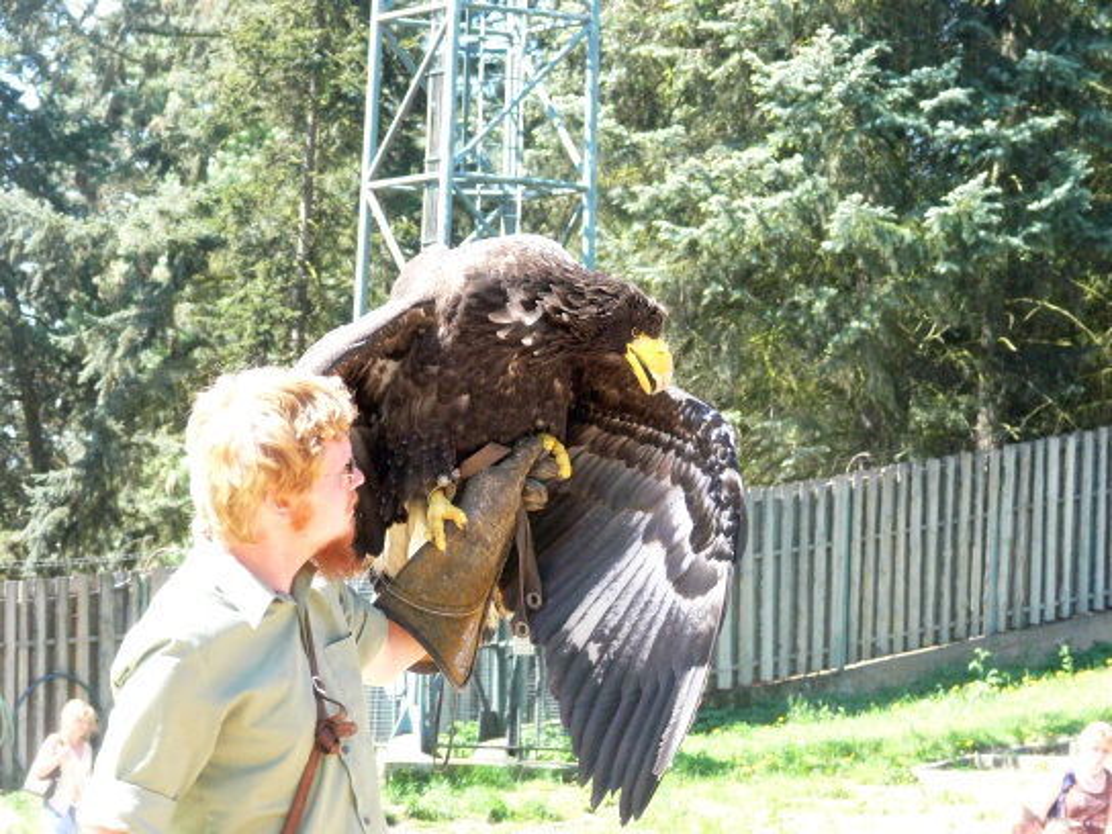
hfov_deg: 11.9
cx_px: 556
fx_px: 5333
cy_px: 417
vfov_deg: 8.9
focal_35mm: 166
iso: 400
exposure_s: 1/200
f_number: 5.6
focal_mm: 35
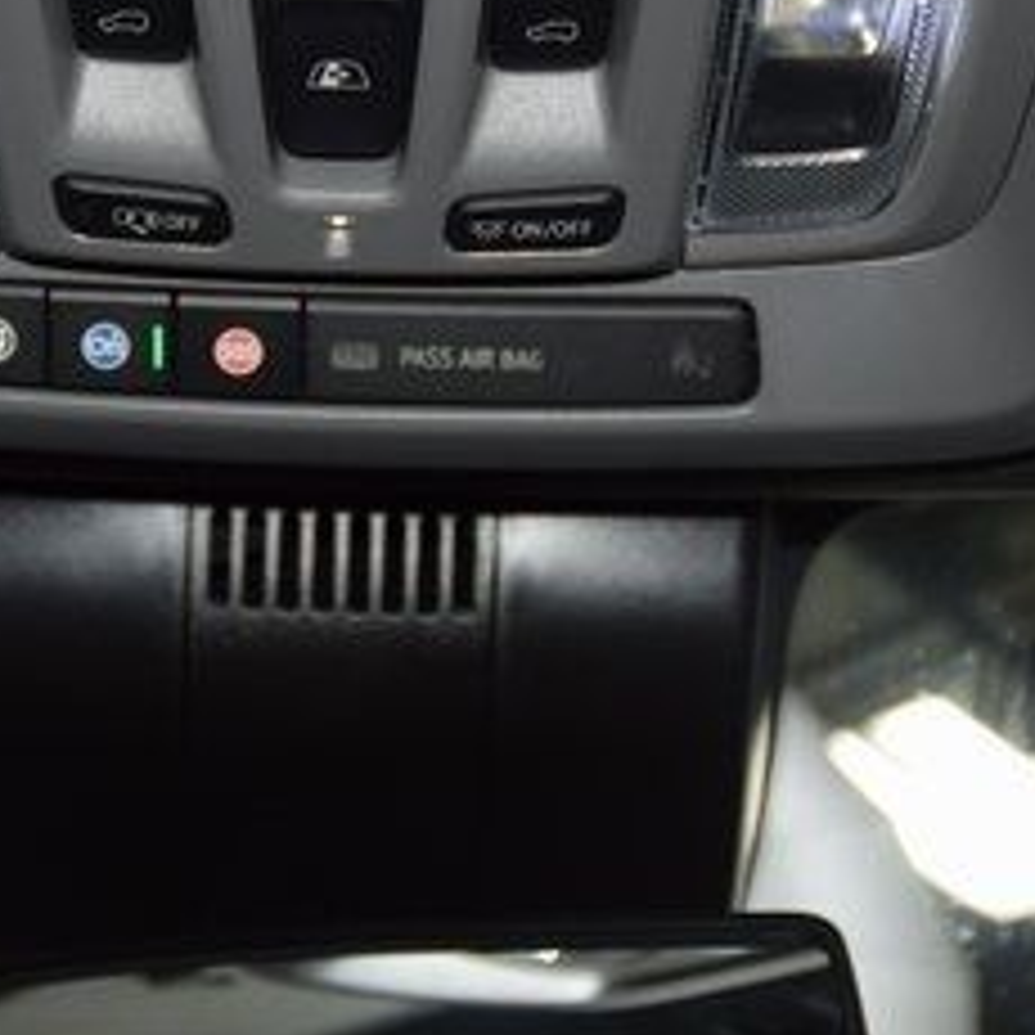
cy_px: 169
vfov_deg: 26.3
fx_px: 2165
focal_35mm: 64
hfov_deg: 26.7
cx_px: 324
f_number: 3.5
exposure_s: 1/125
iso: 400
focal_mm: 18
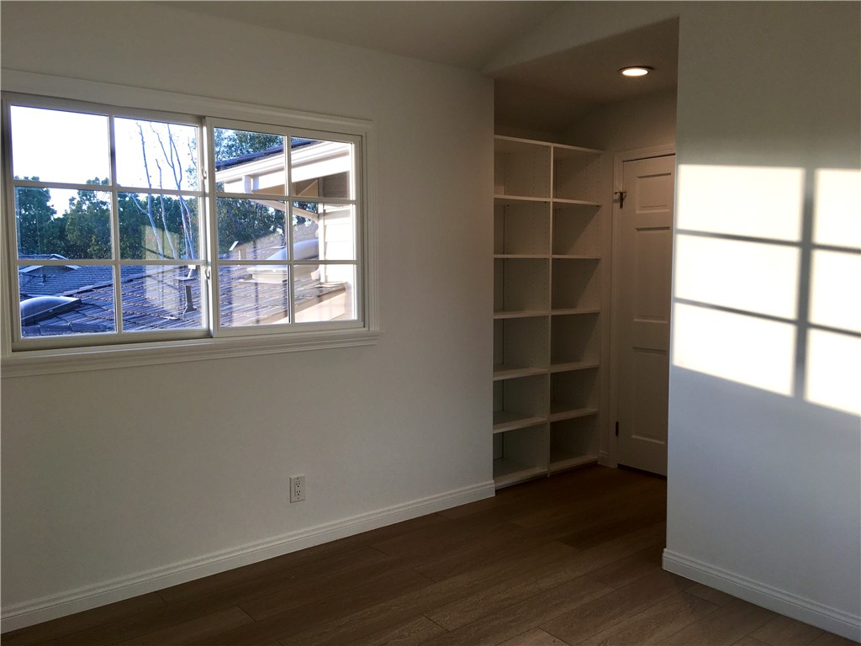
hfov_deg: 61.7
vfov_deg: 48.2
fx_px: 721
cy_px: 323
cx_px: 430
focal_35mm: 29
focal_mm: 4.15
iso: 25
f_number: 2.2
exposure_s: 1/120
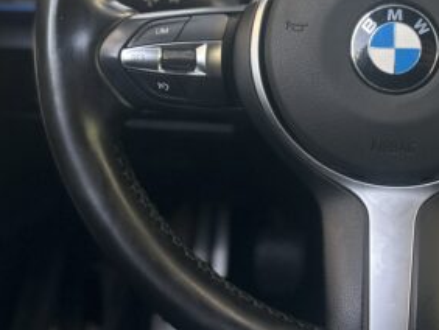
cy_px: 30
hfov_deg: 27.8
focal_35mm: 68
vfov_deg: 21.2
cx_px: 371
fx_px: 863
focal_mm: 6.86
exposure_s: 1/154
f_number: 1.78
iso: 64
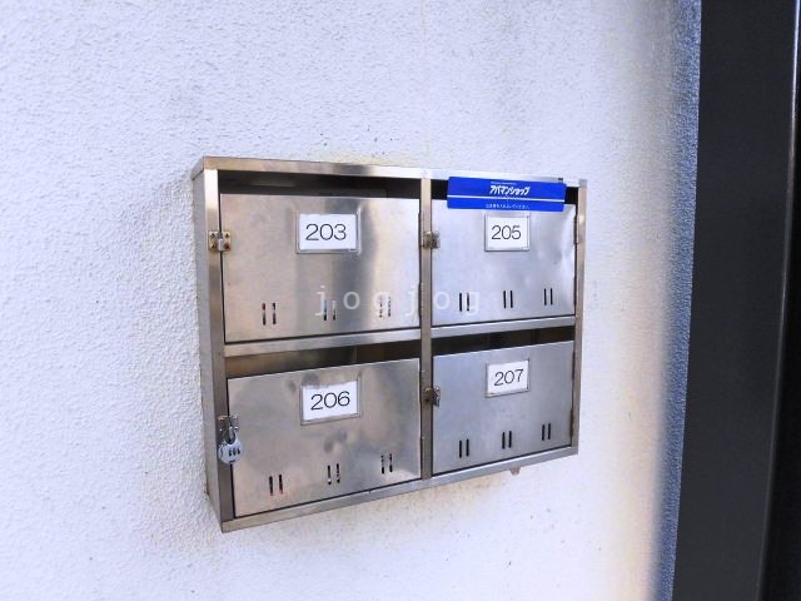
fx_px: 555
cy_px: 300
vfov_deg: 56.8
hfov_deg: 71.6
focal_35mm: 24
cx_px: 400
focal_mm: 4.3
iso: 160
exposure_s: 1/60
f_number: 3.1
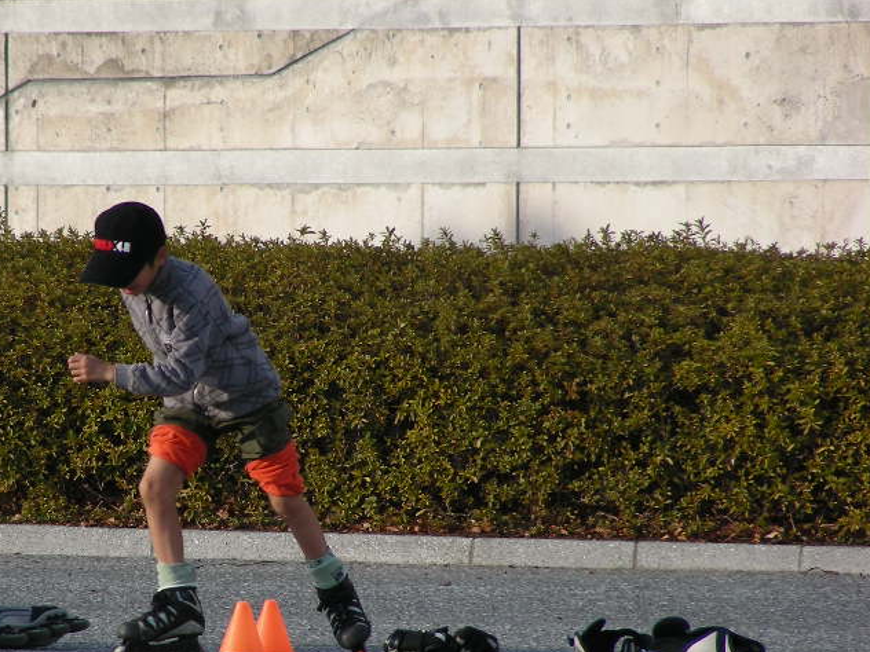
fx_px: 15482
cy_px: 448
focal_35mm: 616
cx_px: 176
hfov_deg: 3.2
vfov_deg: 2.4
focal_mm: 63.3
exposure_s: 1/250
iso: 50
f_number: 4
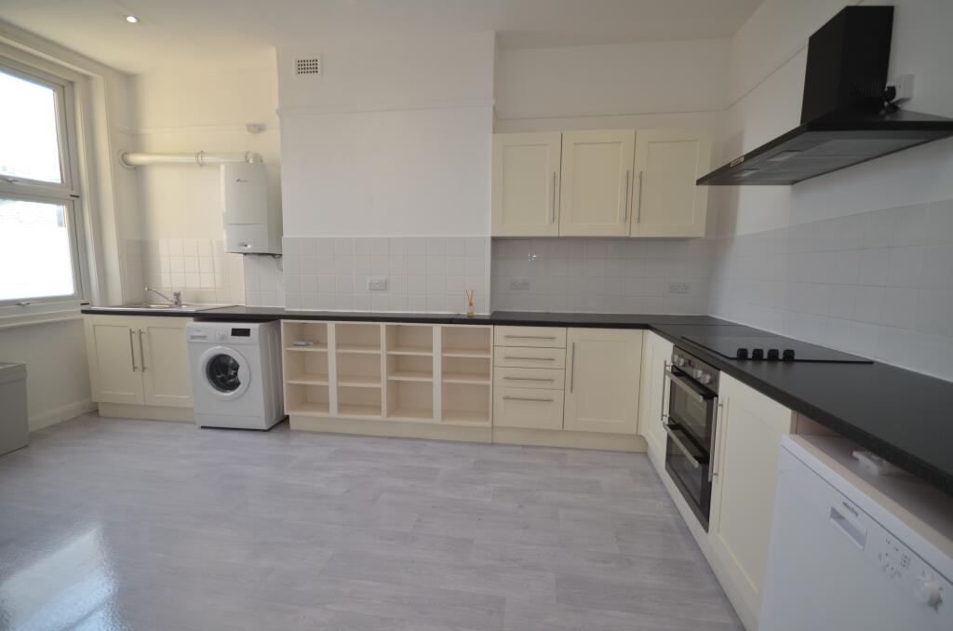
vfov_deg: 77.1
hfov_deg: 100.5
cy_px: 316
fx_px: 396
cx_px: 476
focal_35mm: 15
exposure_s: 1/60
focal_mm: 10
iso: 250
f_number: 4
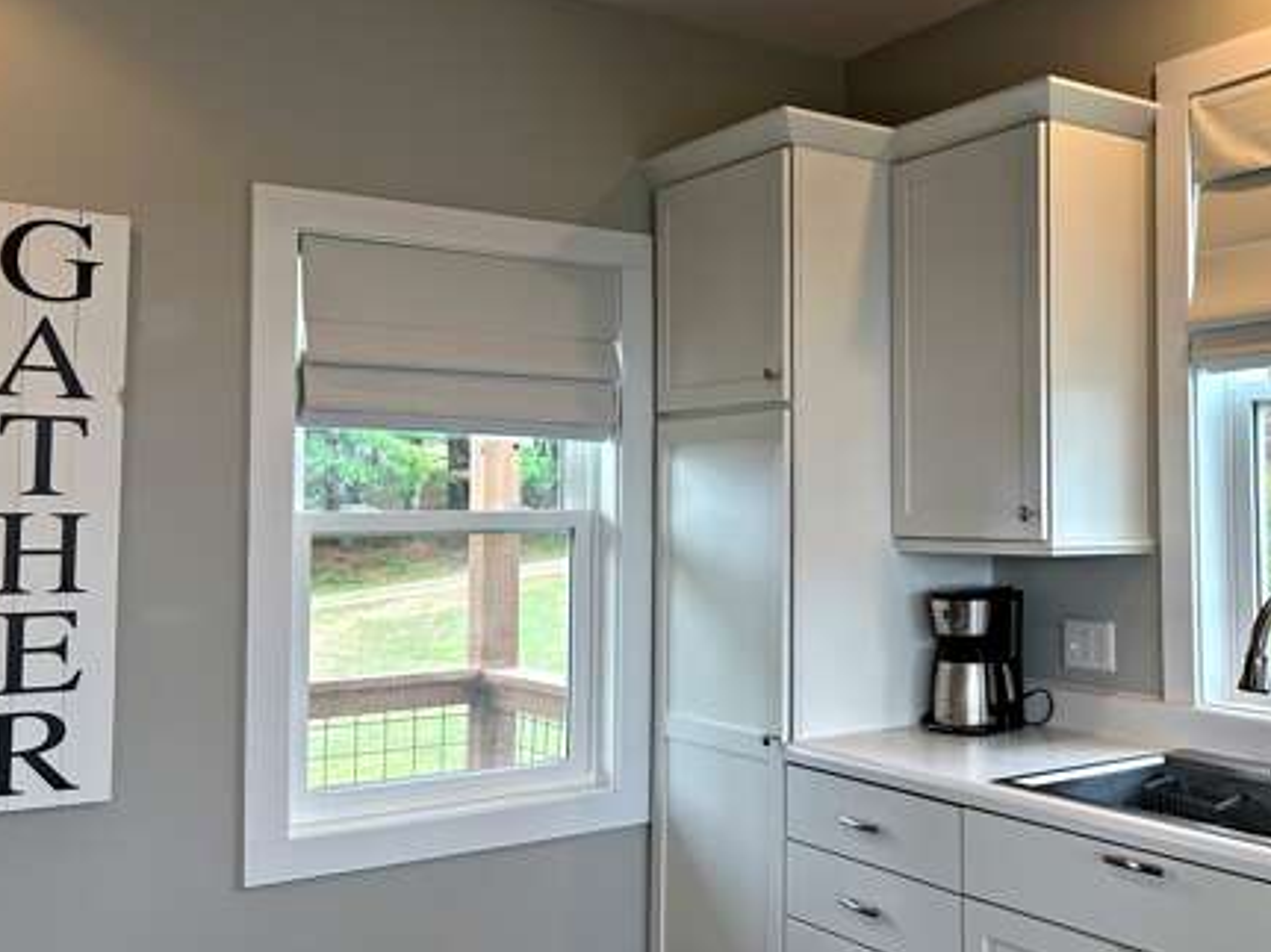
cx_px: 922
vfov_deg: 37.7
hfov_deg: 47.5
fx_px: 1395
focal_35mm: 38
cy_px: 439
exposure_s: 1/120
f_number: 1.78
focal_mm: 6.86
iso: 80
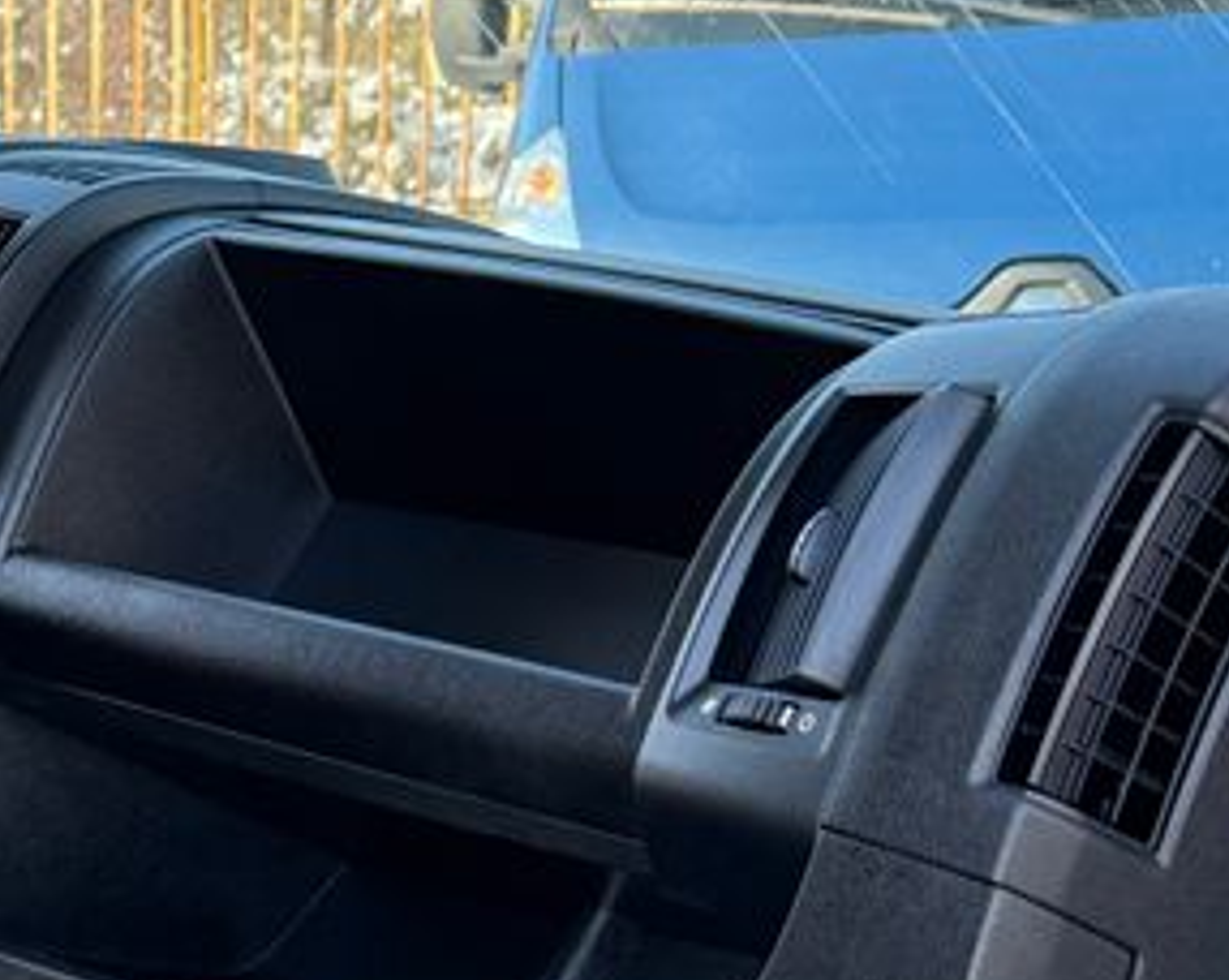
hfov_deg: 19.7
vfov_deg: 17.7
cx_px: -623
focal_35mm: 84
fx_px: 3051
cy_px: 1044
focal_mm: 6.76
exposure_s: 1/476
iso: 100
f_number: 1.78
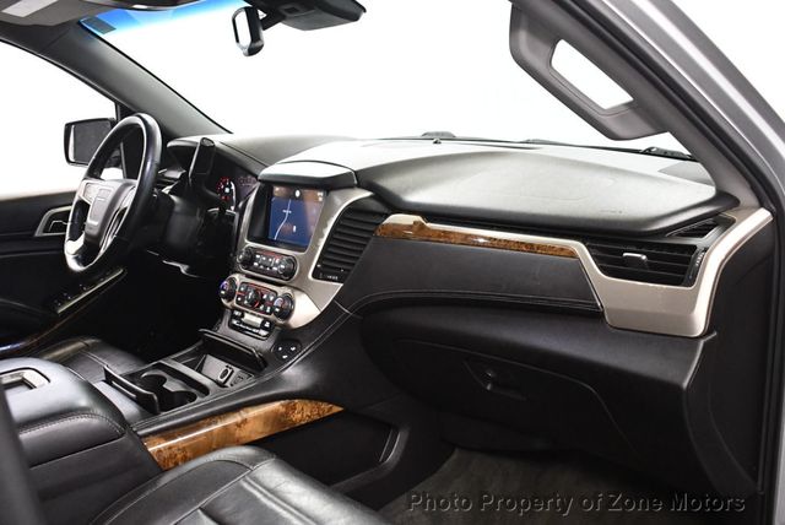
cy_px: 262
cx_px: 392
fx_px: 786
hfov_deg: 53.1
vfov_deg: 36.9
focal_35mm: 36
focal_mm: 18
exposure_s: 1/100
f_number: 3.5
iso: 3200
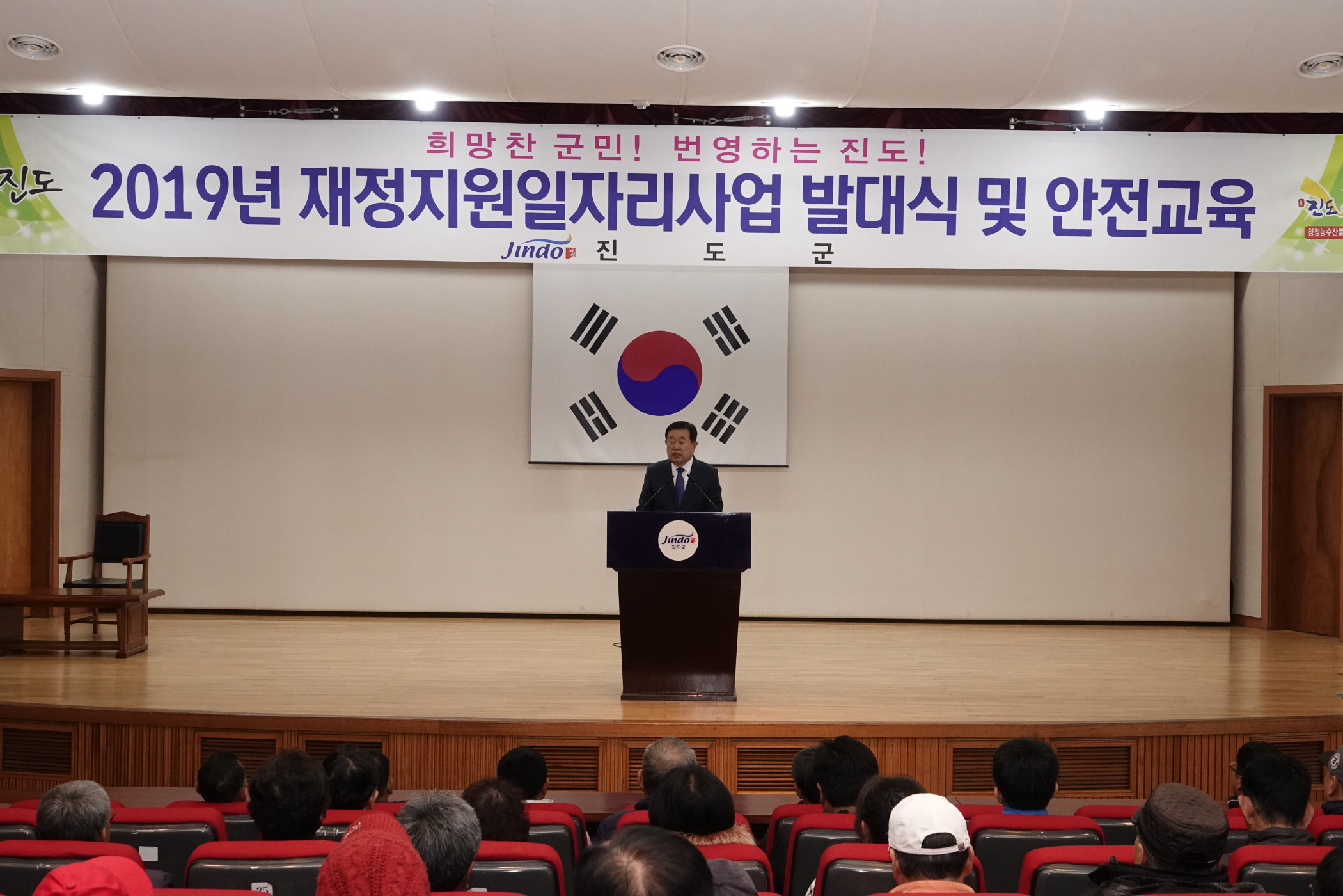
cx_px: 672
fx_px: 1791
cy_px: 448
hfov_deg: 41.1
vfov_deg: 28.1
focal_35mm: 48
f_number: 4.5
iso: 1000
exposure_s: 1/125
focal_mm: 17.55
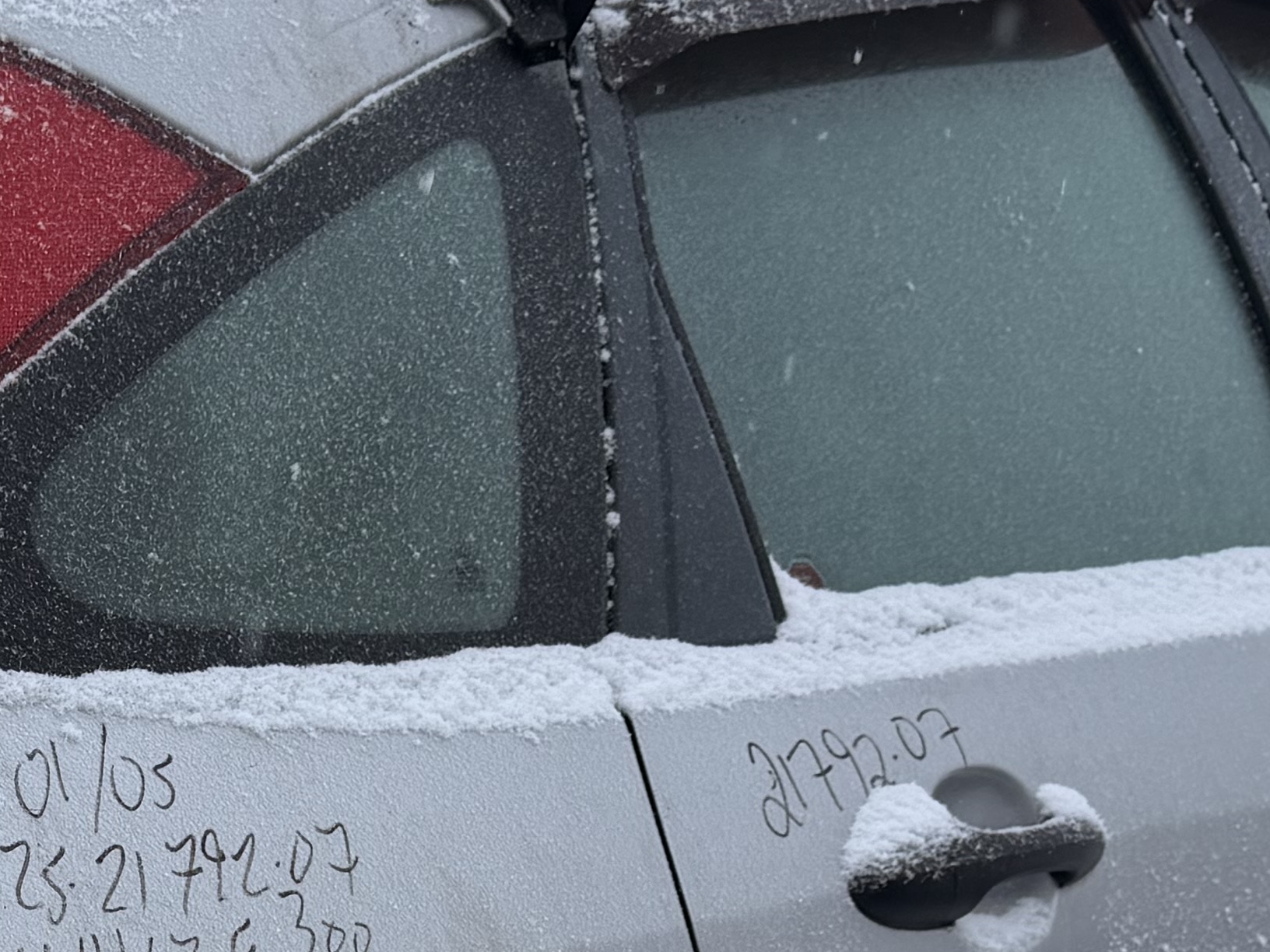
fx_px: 3082
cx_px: 57
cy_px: 1258
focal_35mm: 84
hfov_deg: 22.5
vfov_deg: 16.5
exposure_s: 1/288
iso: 64
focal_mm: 6.76
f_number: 1.78
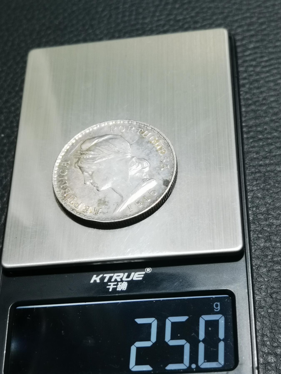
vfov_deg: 30.3
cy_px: 187
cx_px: 140
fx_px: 693
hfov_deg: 22.9
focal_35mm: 64
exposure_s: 1/100
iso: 160
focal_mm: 6.67
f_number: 1.9
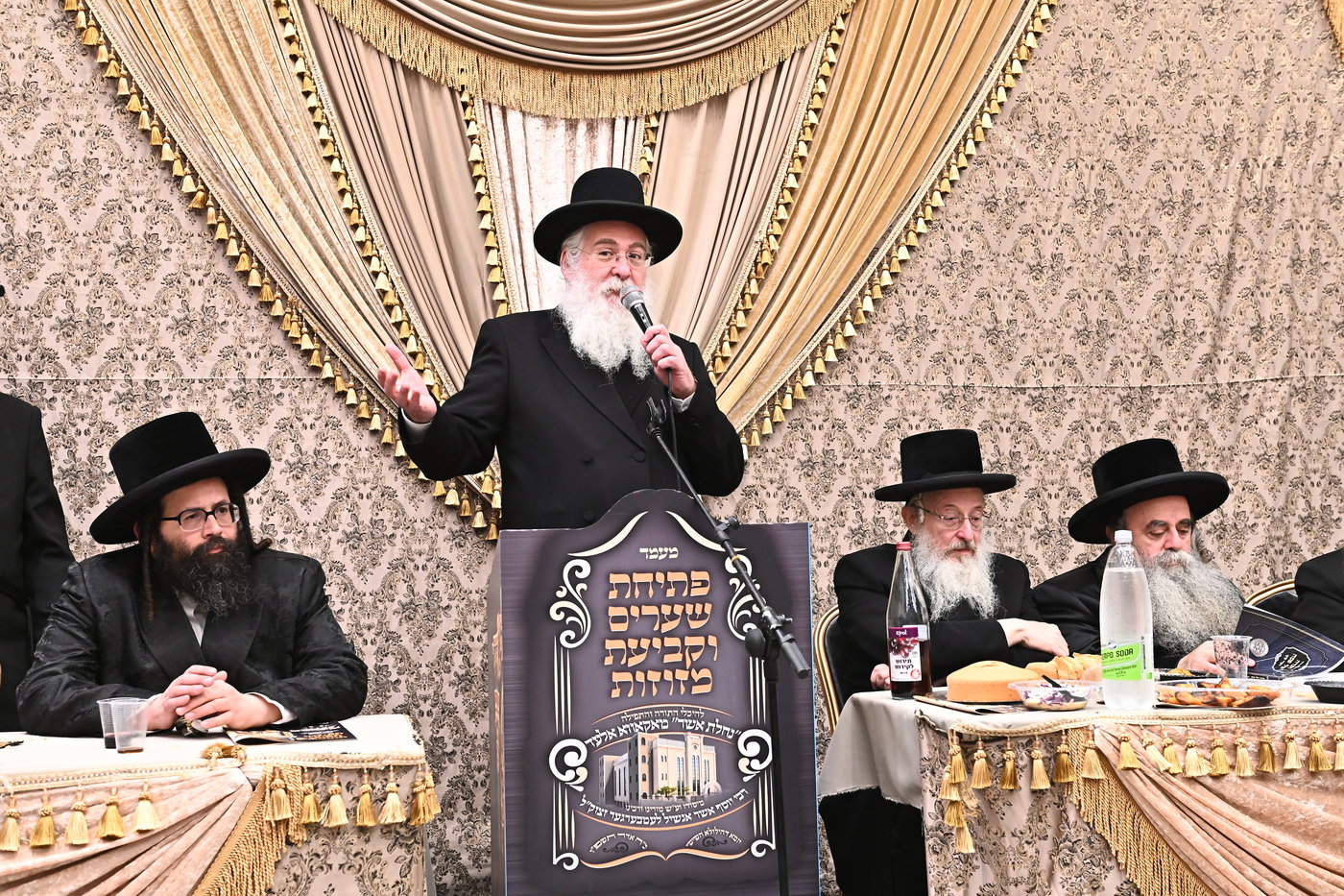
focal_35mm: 48
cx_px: 672
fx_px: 1792
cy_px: 448
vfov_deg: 28.1
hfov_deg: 41.1
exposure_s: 1/160
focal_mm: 48
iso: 3200
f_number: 6.3
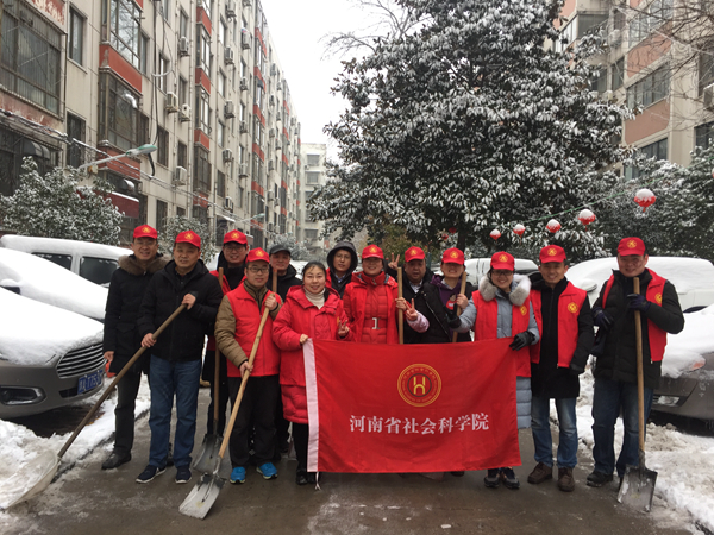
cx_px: 357
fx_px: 598
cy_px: 268
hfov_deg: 61.7
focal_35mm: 29
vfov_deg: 48.2
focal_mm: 4.15
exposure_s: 1/113
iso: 32
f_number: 2.2
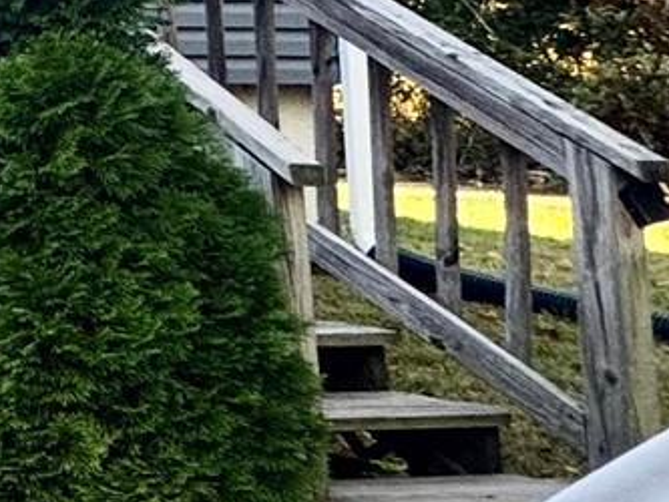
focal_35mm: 86
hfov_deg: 12.2
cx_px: -1244
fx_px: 1663
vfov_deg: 16.6
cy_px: -72
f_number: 2.2
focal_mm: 2.22
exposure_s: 1/99
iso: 50
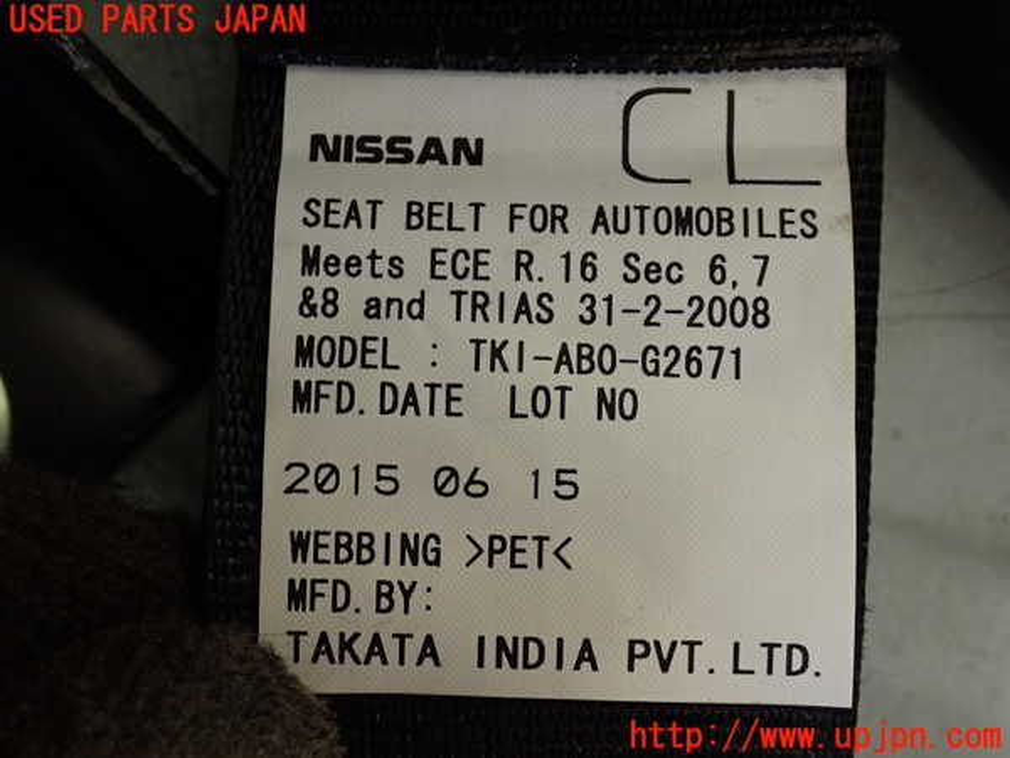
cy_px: 379
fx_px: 1576
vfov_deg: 27.0
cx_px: 505
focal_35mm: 54
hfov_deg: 35.5
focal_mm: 9.65
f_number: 3.3
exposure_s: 1/125
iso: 400
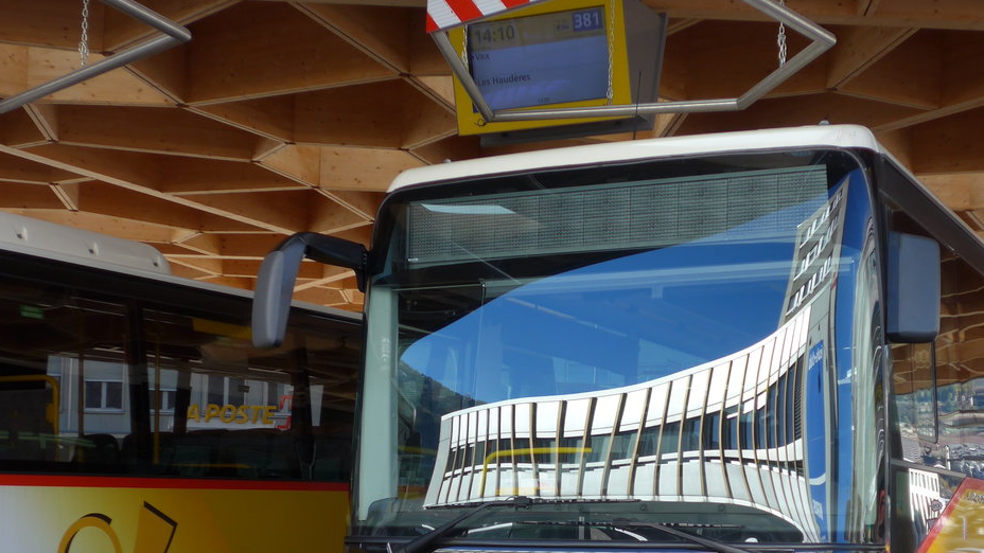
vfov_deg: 19.2
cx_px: 579
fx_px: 1618
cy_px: 445
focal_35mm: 62
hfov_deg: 33.7
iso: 80
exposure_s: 1/250
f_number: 2.8
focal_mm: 9
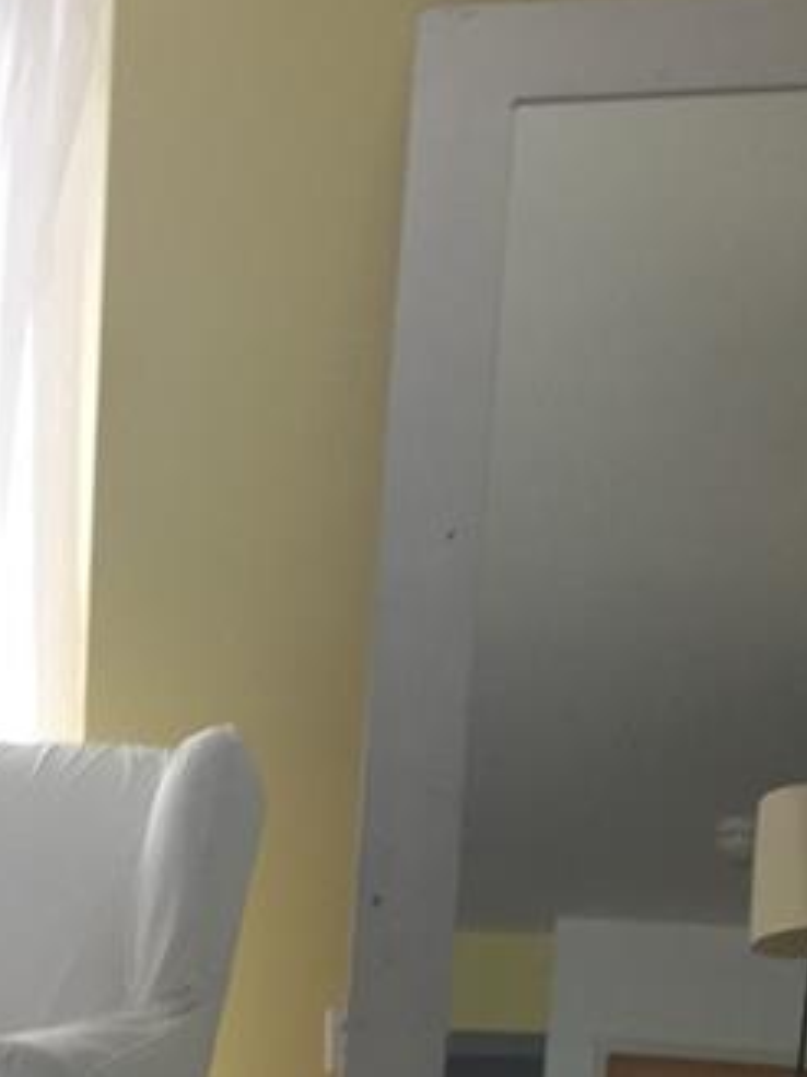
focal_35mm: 106
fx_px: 3295
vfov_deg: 18.0
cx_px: -643
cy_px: 1143
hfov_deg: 12.7
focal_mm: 4.15
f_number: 2.2
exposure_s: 1/40
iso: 32
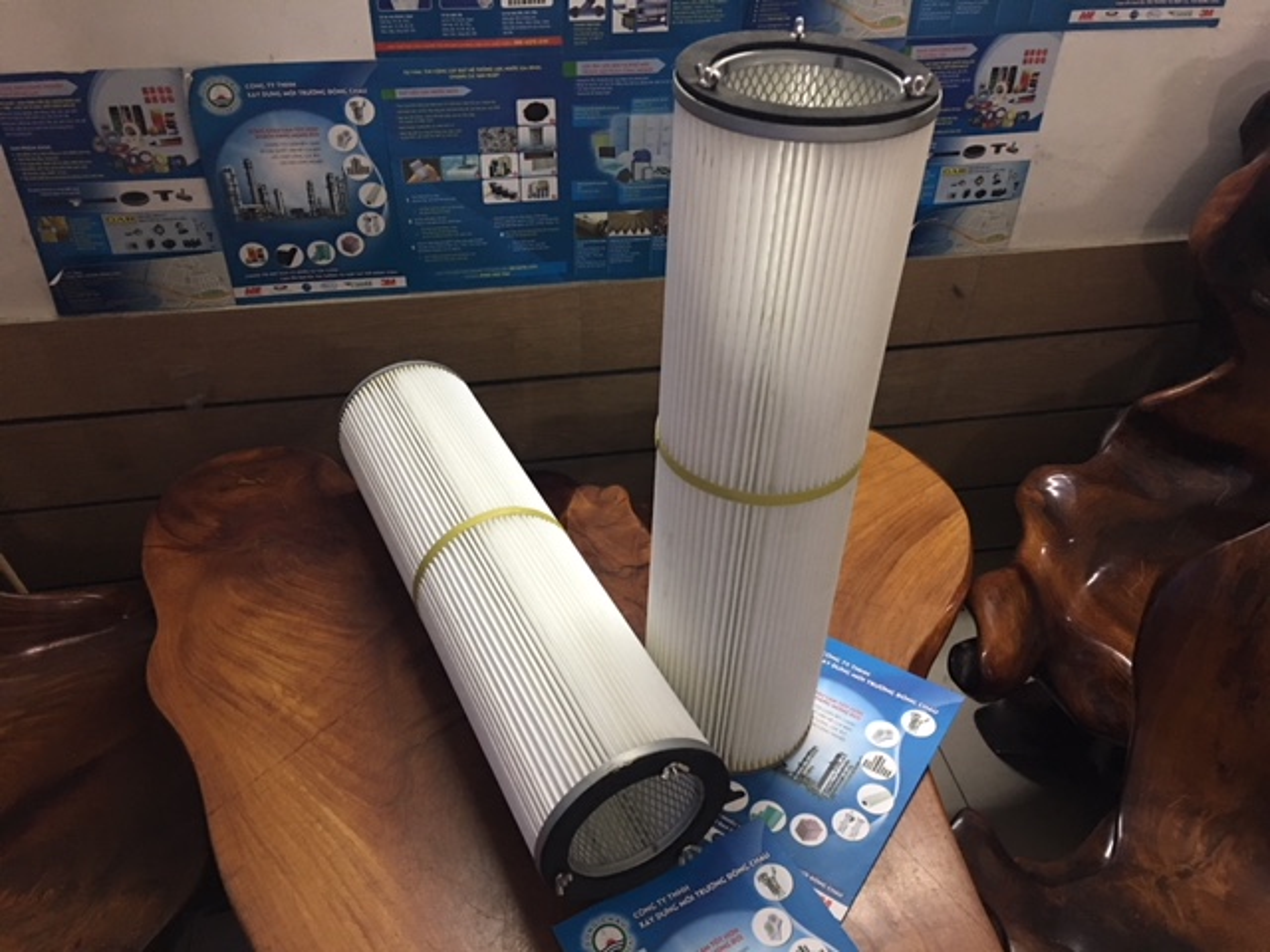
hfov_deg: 61.7
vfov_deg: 48.2
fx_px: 1064
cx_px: 635
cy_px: 476
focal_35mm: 29
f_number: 2.2
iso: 80
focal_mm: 4.15
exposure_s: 1/10
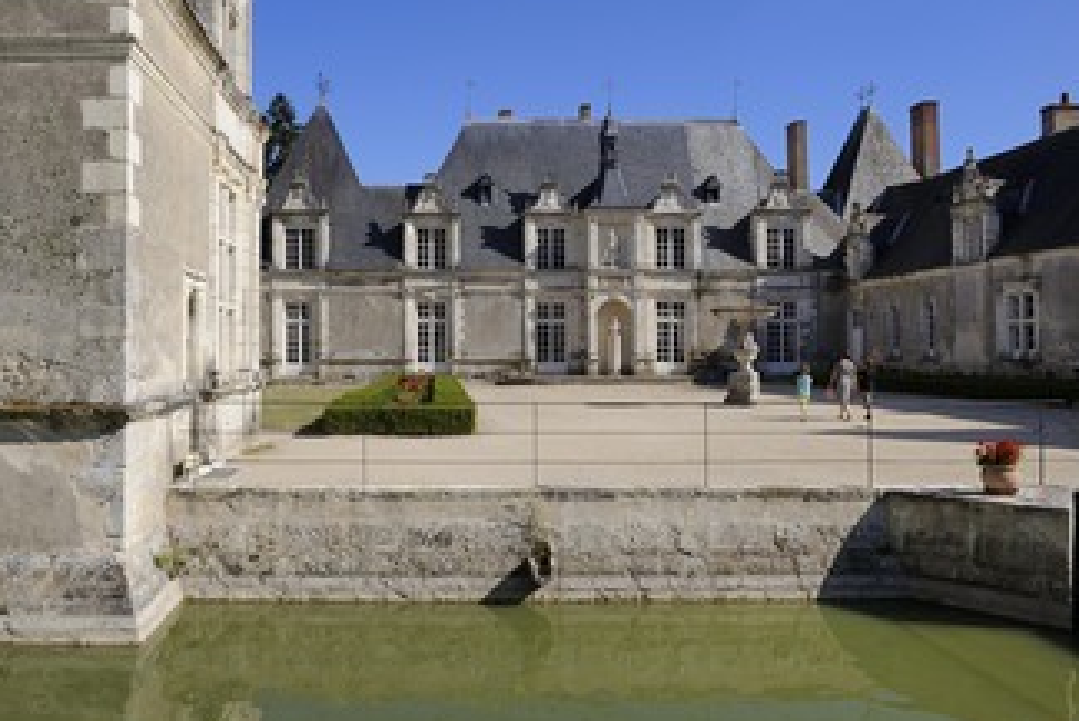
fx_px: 930
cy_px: 329
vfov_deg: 42.3
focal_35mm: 31
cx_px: 425
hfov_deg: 59.7
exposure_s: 1/160
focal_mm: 24
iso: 200
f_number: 14
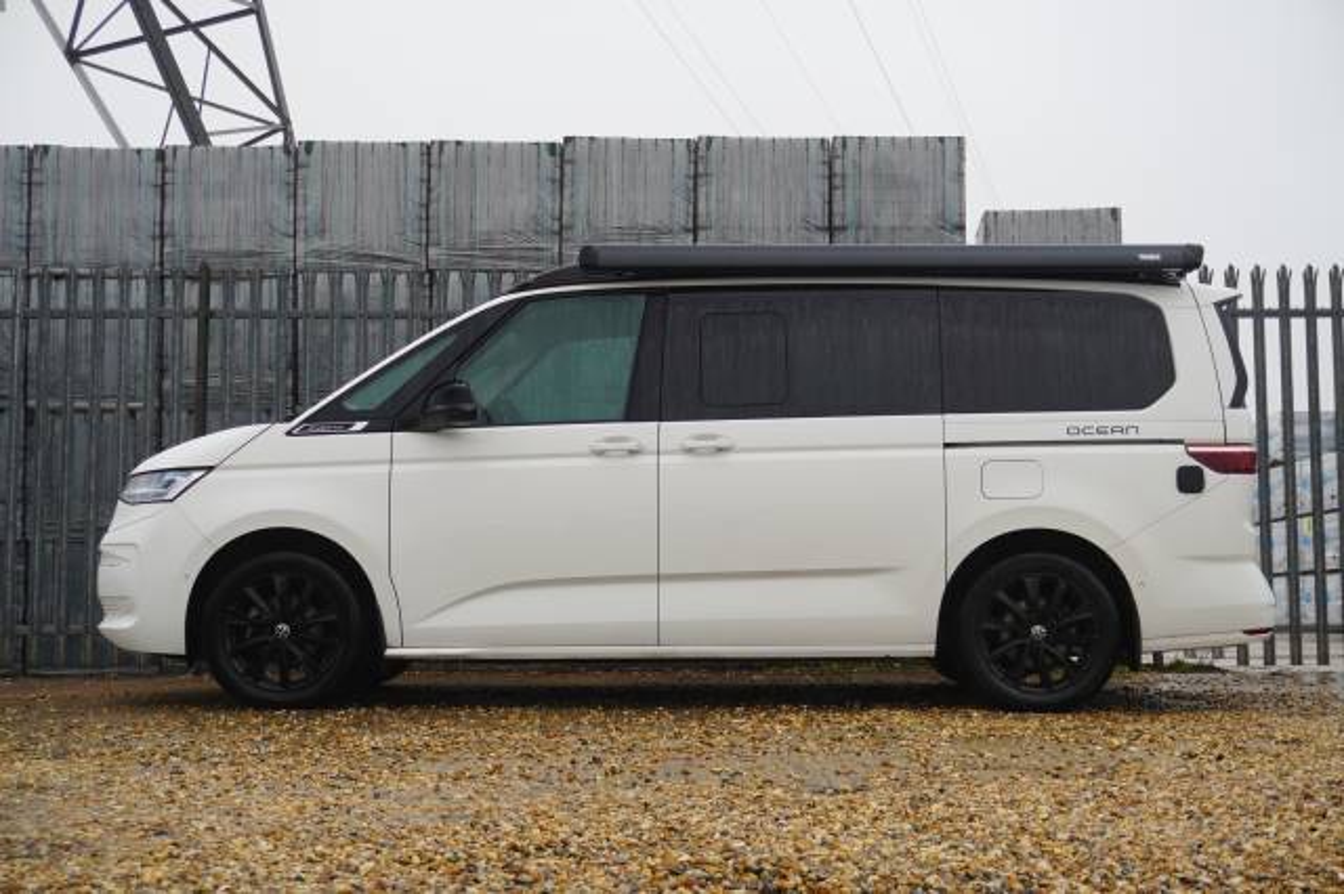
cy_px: 447
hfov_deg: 36.9
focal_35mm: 54
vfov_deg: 25.0
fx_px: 2015
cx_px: 672
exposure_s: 1/60
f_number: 5.6
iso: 200
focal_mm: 36
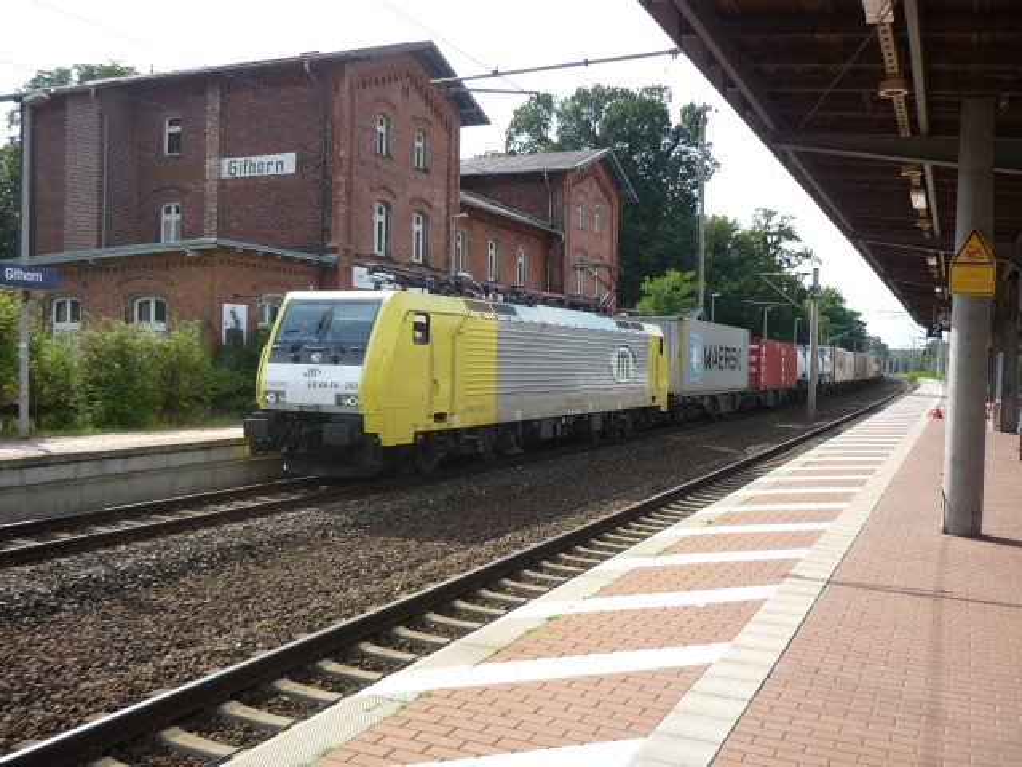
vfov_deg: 42.9
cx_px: 511
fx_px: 974
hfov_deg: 55.4
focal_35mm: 33
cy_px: 384
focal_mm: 5.5
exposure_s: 1/640
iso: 100
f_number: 2.8
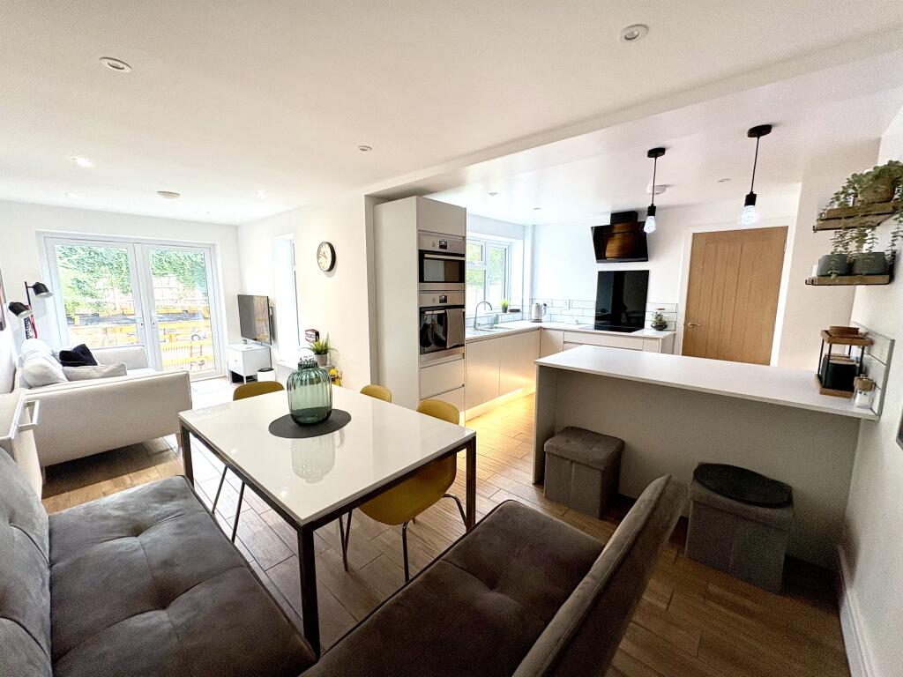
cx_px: 452
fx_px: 365
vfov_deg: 85.7
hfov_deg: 102.1
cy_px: 338
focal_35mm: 14
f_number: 2.2
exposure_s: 1/83
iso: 250
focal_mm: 2.22
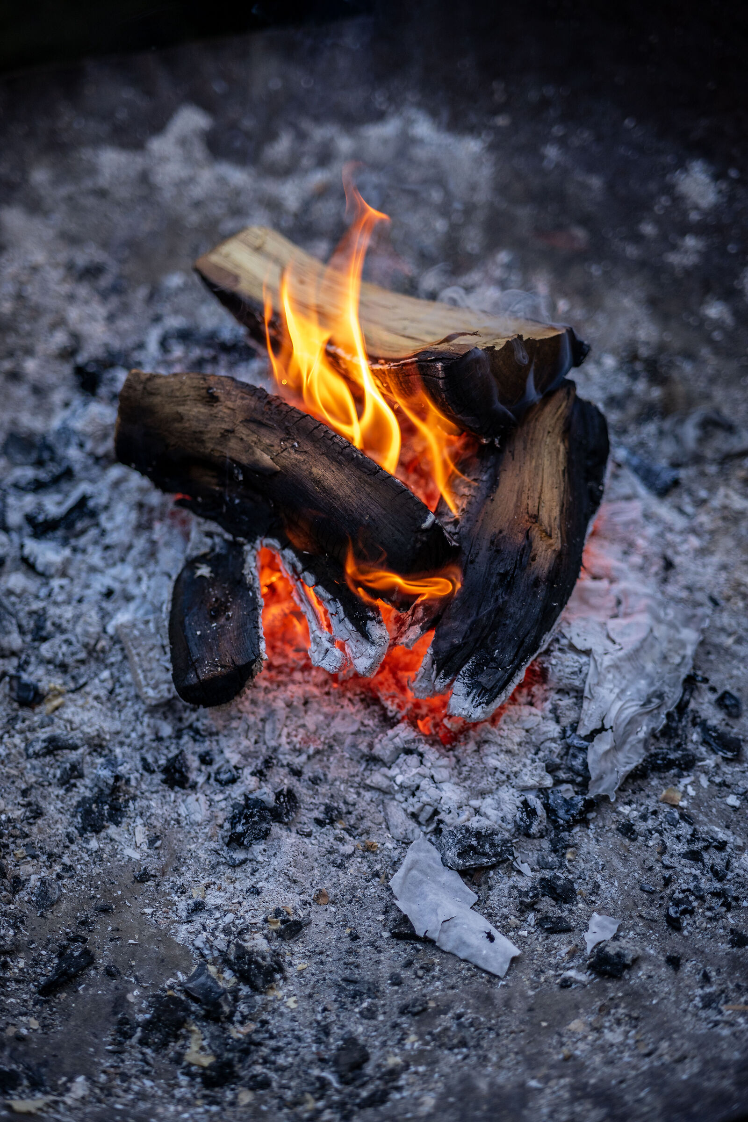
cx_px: 374
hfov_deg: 18.2
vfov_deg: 27.0
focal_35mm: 75
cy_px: 561
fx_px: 2337
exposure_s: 1/400
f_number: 1.8
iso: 320
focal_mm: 75
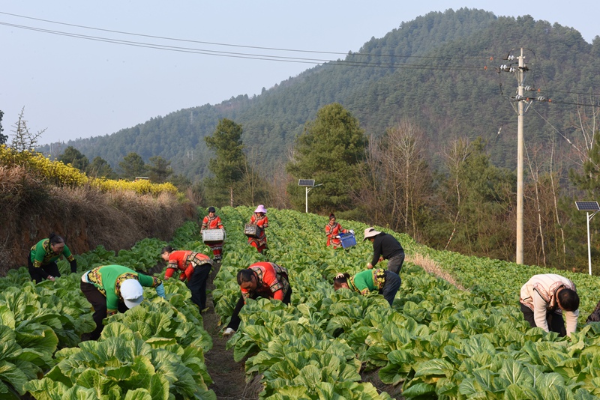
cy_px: 200
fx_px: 1100
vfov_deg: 20.6
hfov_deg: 30.5
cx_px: 300
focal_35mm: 66
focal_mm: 66
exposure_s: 1/100
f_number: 20
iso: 900
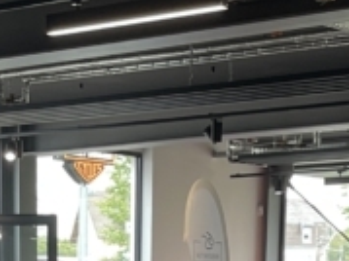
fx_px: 1511
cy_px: 737
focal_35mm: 150
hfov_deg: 13.1
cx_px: 86
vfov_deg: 8.5
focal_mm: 5.1
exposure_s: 1/100
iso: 100
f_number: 1.6
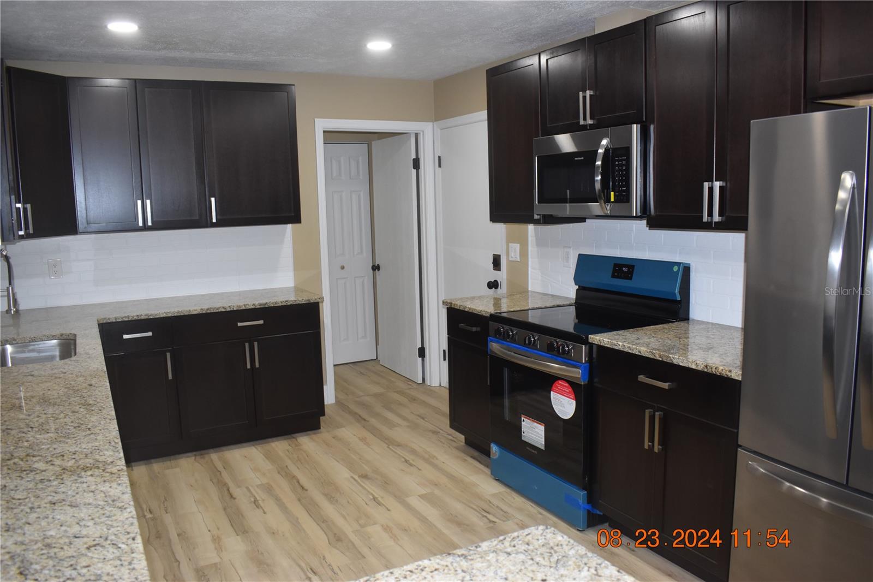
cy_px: 291
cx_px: 436
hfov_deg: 67.4
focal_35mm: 27
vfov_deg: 47.9
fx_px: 655
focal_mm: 18
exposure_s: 1/100
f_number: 5
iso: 800
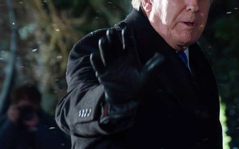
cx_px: 186
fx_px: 762
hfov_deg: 17.7
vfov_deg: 11.2
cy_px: 58
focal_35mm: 117
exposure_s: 1/200
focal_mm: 70
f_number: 3.5
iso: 10000
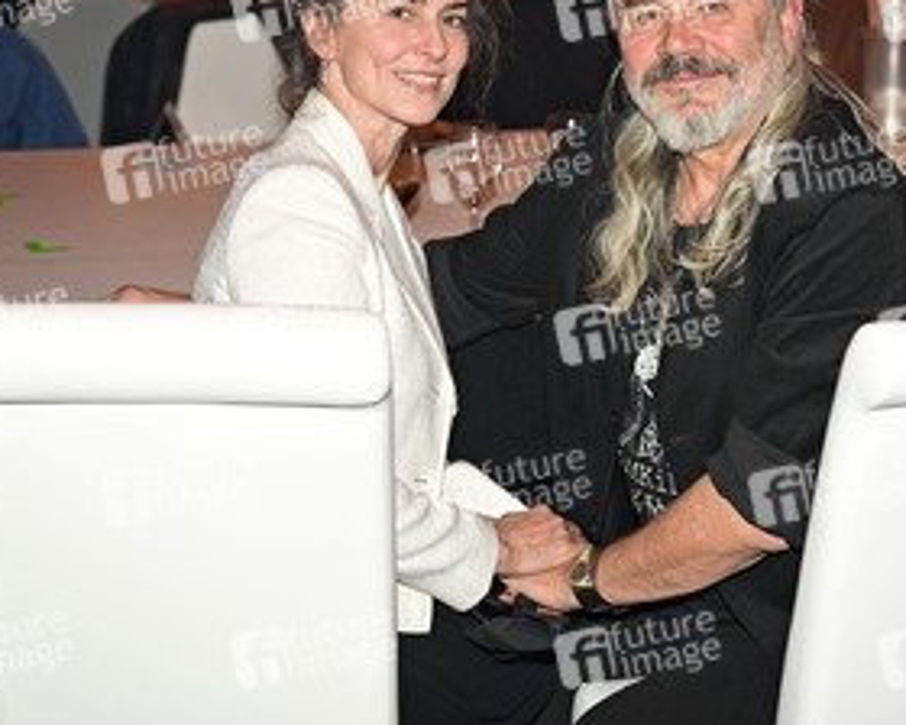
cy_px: 246
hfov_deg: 23.8
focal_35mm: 80
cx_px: 552
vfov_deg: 19.1
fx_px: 2145
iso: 3200
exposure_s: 1/200
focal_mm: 53
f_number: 3.5
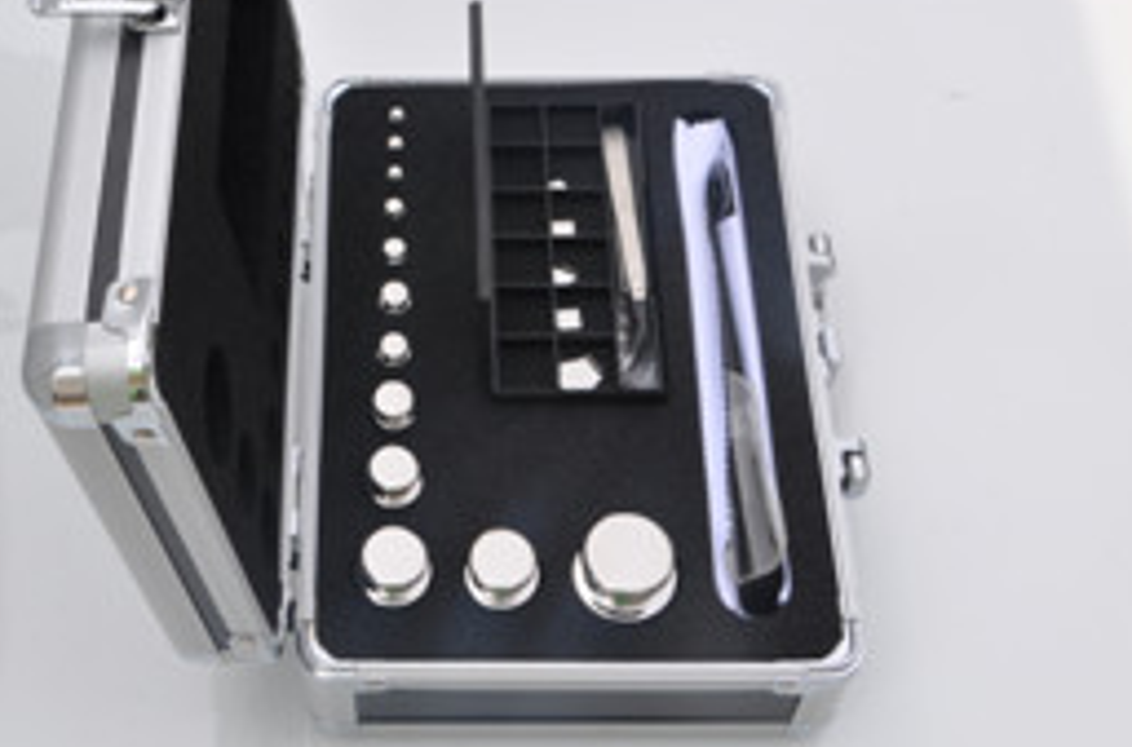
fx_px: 1912
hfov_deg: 32.8
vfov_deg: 22.0
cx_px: 420
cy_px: 236
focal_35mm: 61
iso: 200
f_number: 13
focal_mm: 26
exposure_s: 1/160
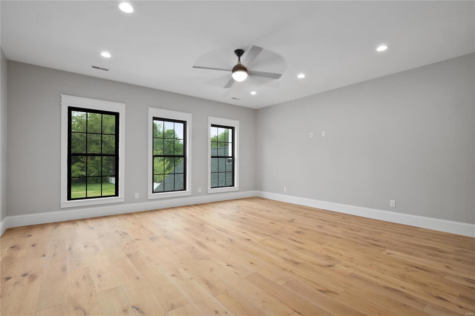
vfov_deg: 73.7
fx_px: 211
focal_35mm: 16
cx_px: 238
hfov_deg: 96.7
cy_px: 158
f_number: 10
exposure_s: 1/5
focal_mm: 8
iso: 400
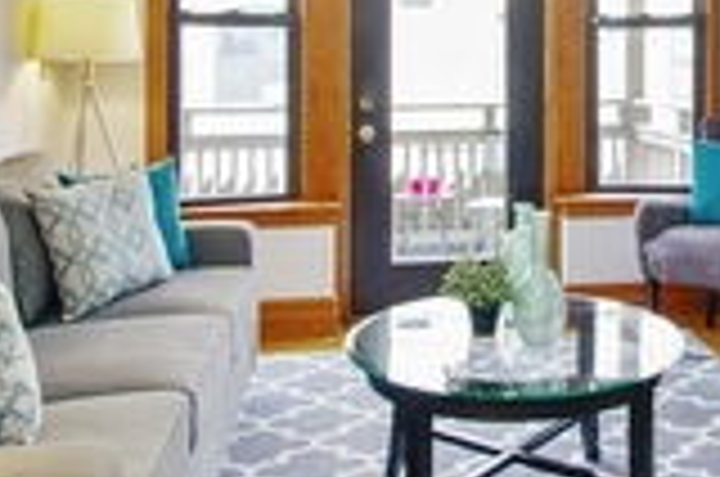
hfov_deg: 42.0
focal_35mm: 45
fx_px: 898
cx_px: 562
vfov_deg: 28.6
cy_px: 47
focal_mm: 10
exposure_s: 1/10
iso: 200
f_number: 8
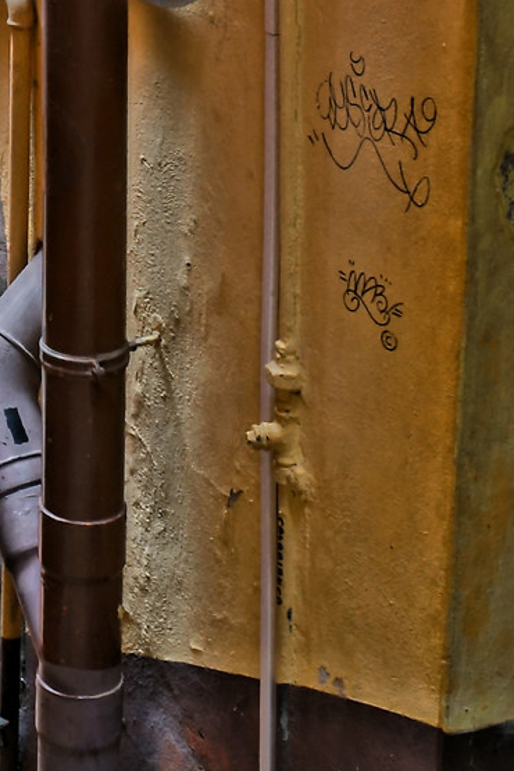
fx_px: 2591
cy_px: -371
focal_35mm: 121
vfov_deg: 15.6
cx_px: -401
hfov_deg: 10.7
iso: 400
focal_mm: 28
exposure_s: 1/10
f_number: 9
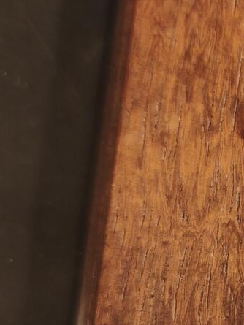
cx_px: 444
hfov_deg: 14.0
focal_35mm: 93
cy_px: 240
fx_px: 874
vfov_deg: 20.9
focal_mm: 6.06
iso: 250
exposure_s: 1/157
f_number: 1.6
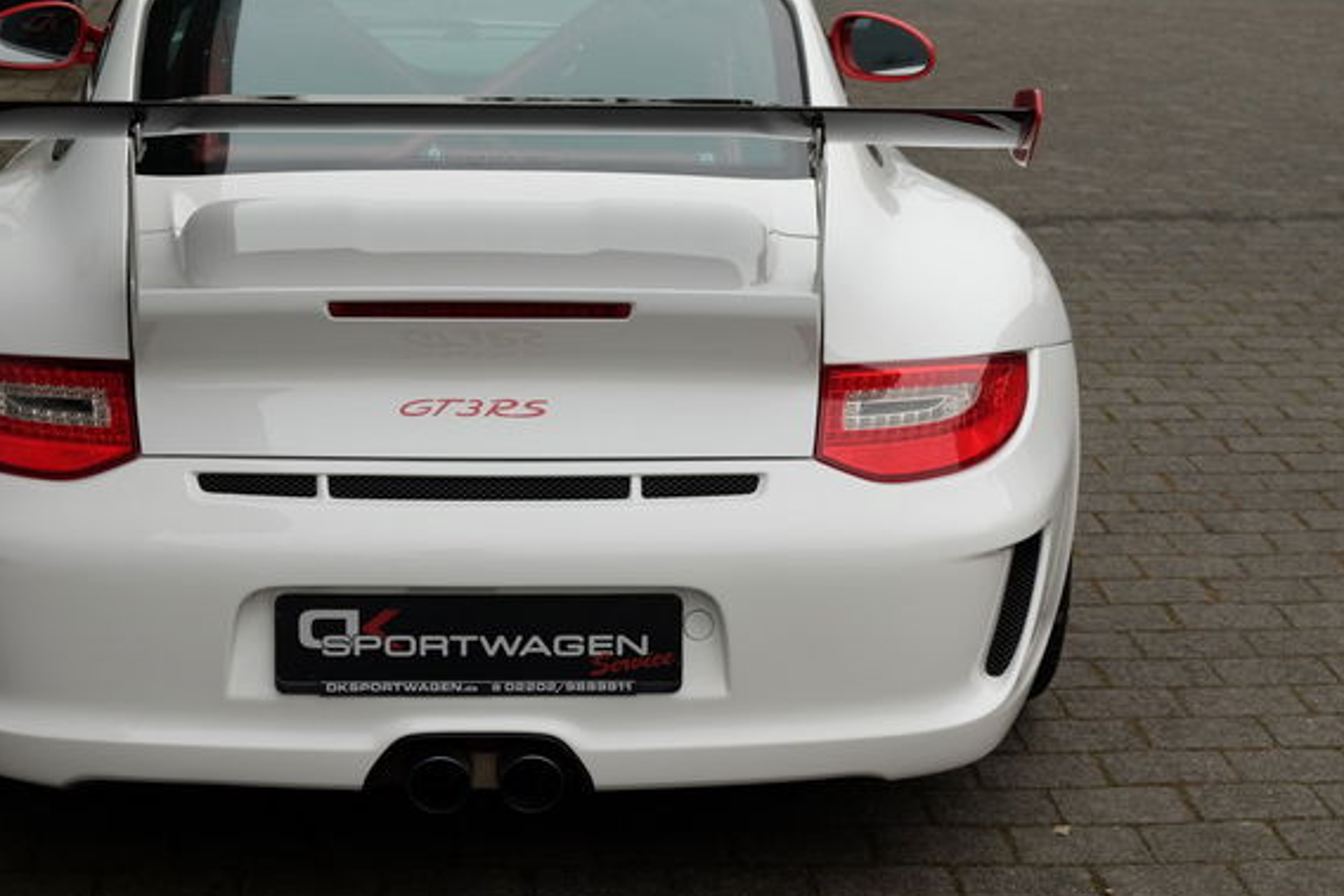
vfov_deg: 18.7
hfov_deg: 27.6
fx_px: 2726
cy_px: 473
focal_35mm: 73
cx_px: 523
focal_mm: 35.8
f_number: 5.6
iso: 200
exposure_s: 1/180
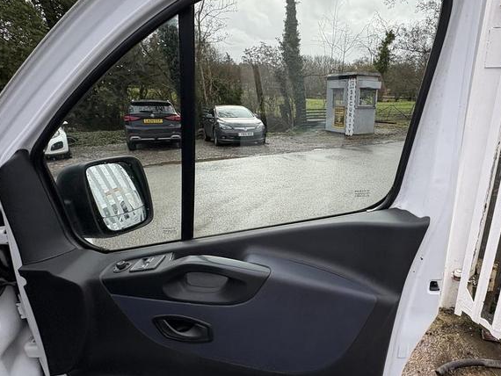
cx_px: 317
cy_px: 216
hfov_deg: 74.9
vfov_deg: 60.8
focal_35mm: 22
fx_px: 319
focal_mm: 2.22
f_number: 2.2
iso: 64
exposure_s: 1/582
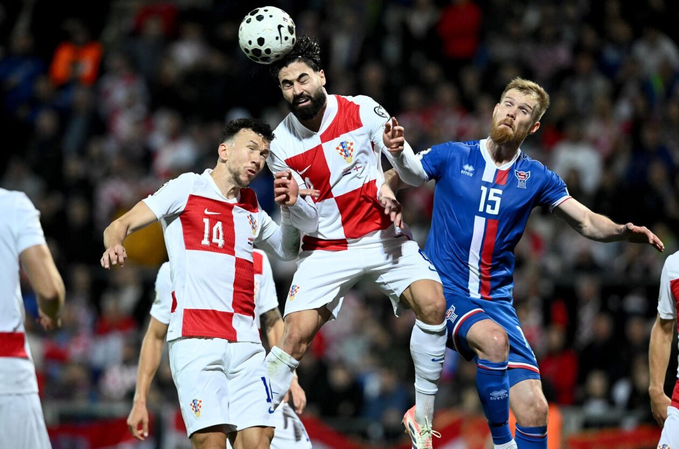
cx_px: 340
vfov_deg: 3.4
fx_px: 7525
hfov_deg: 5.2
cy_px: 224
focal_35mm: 400
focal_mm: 400
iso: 5000
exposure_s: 1/2000
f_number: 4
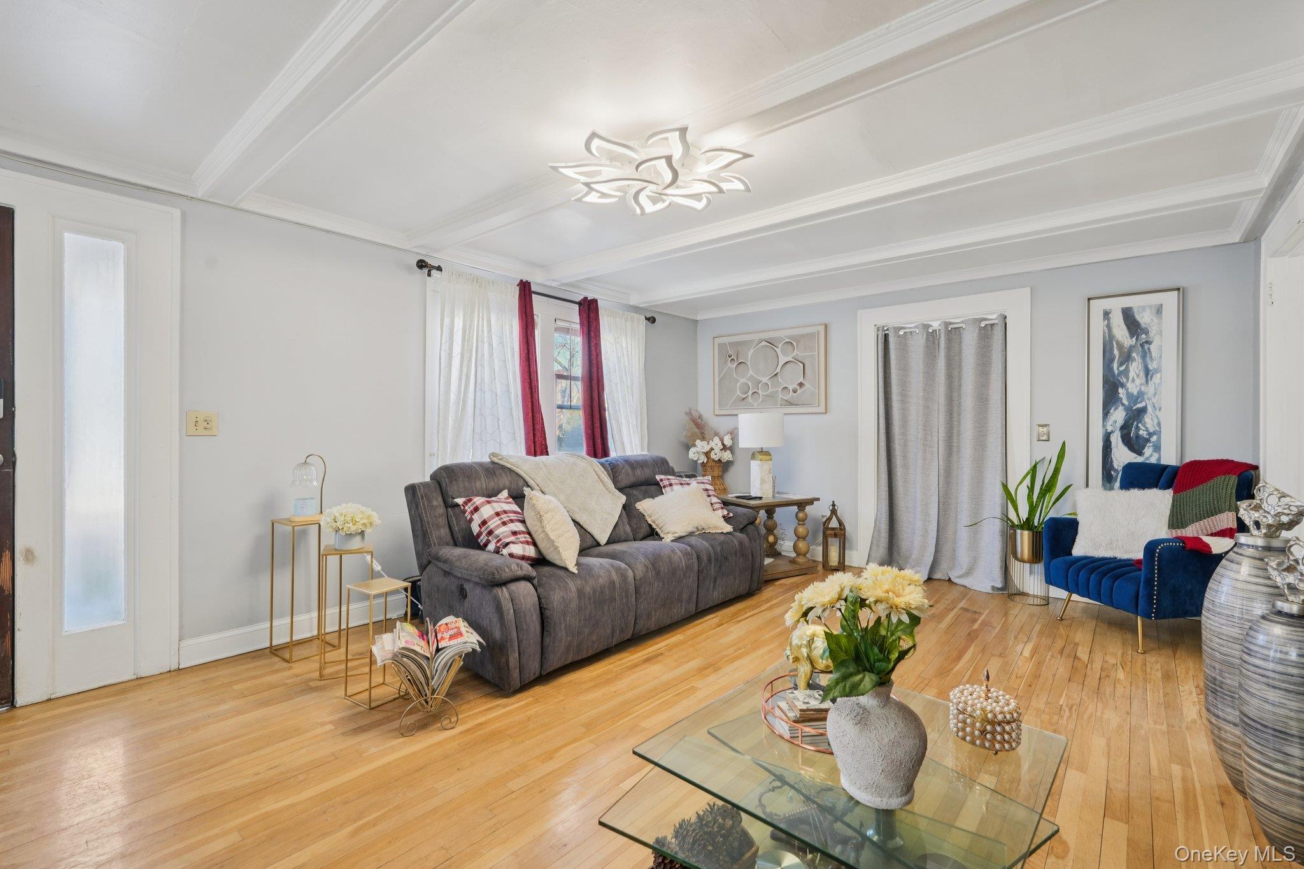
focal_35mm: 16
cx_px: 652
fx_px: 579
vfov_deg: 73.7
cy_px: 434
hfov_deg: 96.7
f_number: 8
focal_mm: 16
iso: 400
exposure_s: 1/15
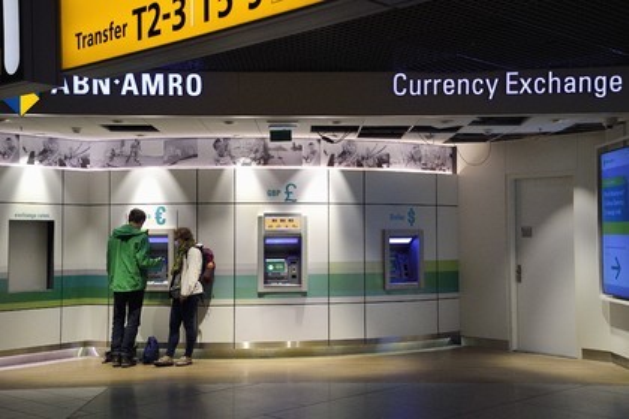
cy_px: 210
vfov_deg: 28.1
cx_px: 314
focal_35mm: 48
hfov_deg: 41.1
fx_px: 839
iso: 3200
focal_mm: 48
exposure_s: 1/250
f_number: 9
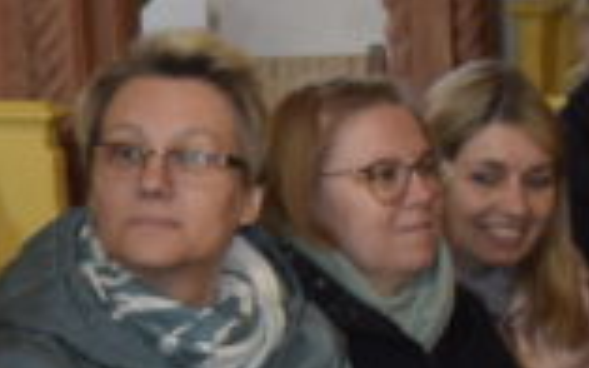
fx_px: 3209
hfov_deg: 9.4
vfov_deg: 6.5
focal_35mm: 200
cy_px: 287
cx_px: -788
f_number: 4.5
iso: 800
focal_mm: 20
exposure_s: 1/80
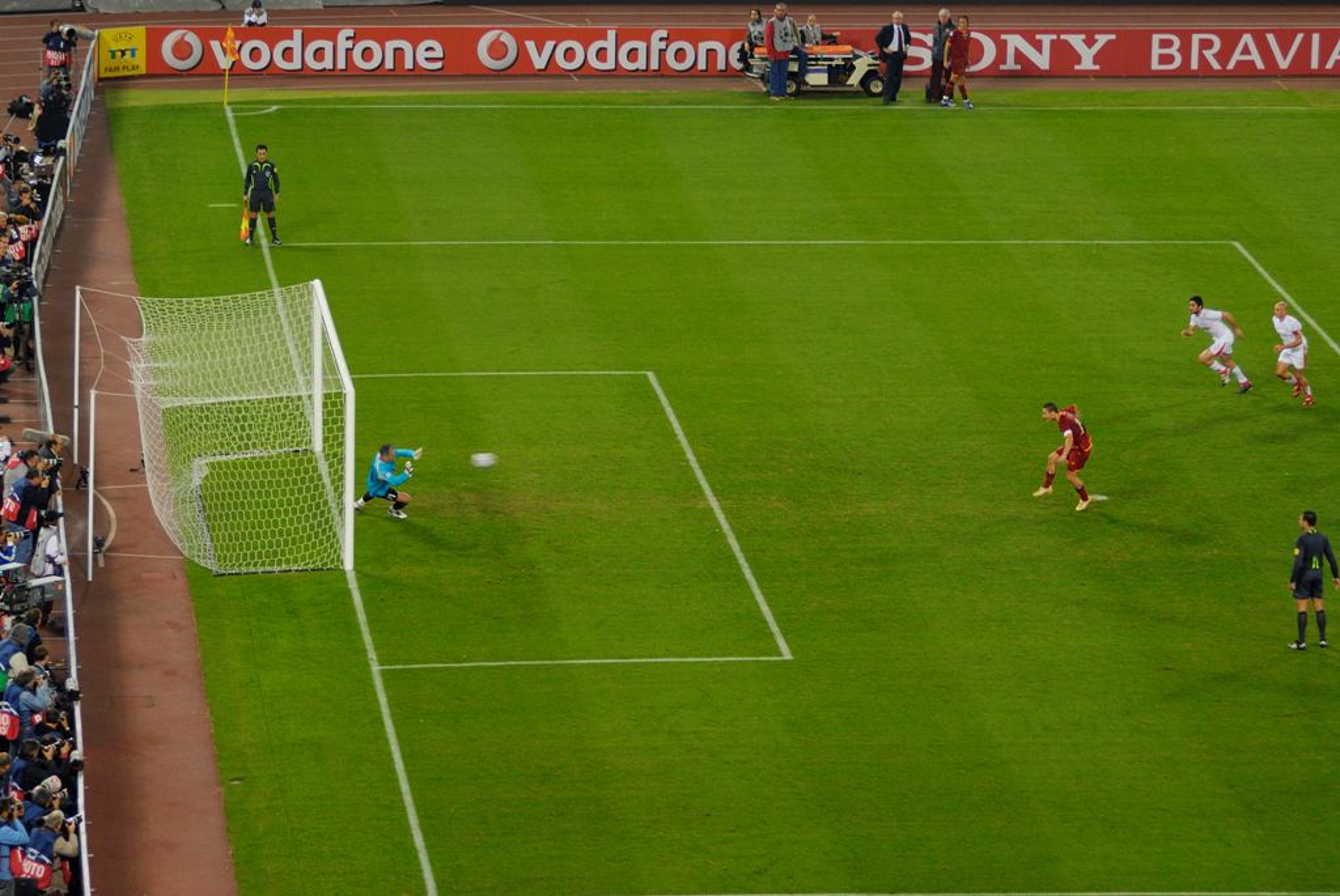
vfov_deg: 6.8
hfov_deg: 10.1
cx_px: 670
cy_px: 448
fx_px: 7545
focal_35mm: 202
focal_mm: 135
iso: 360
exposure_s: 1/125
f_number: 2.8
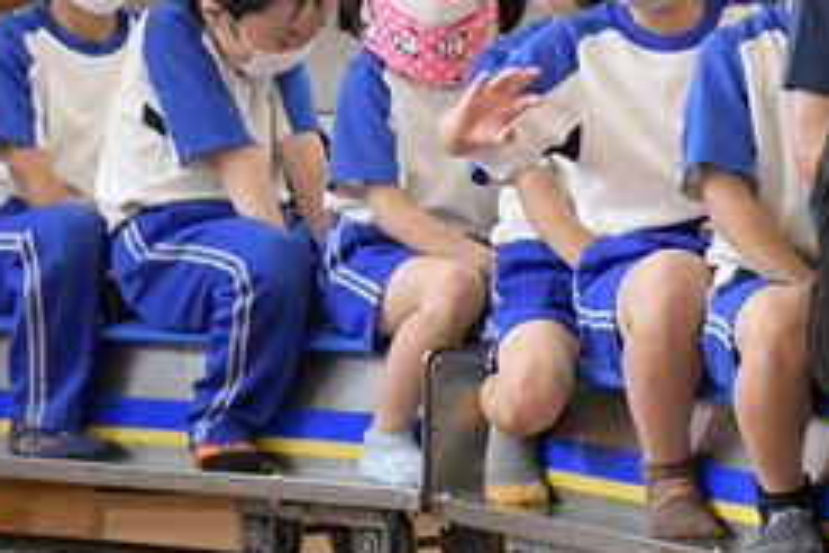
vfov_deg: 4.8
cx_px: 694
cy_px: 76
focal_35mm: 284
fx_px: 6539
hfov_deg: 7.2
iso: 3200
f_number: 5
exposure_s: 1/250
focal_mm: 70
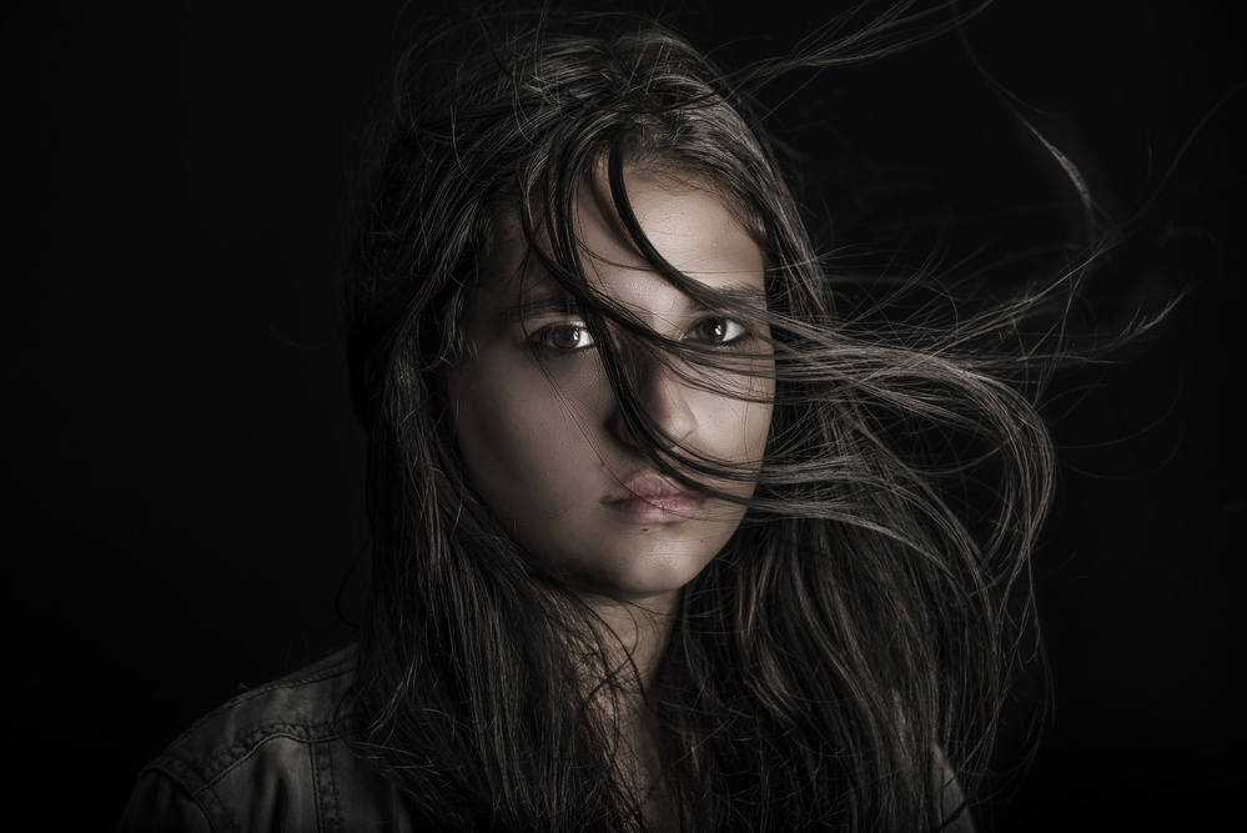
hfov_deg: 19.4
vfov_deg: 13.1
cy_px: 416
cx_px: 624
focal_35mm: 105
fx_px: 3638
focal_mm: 105
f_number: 6.3
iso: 100
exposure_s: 1/250
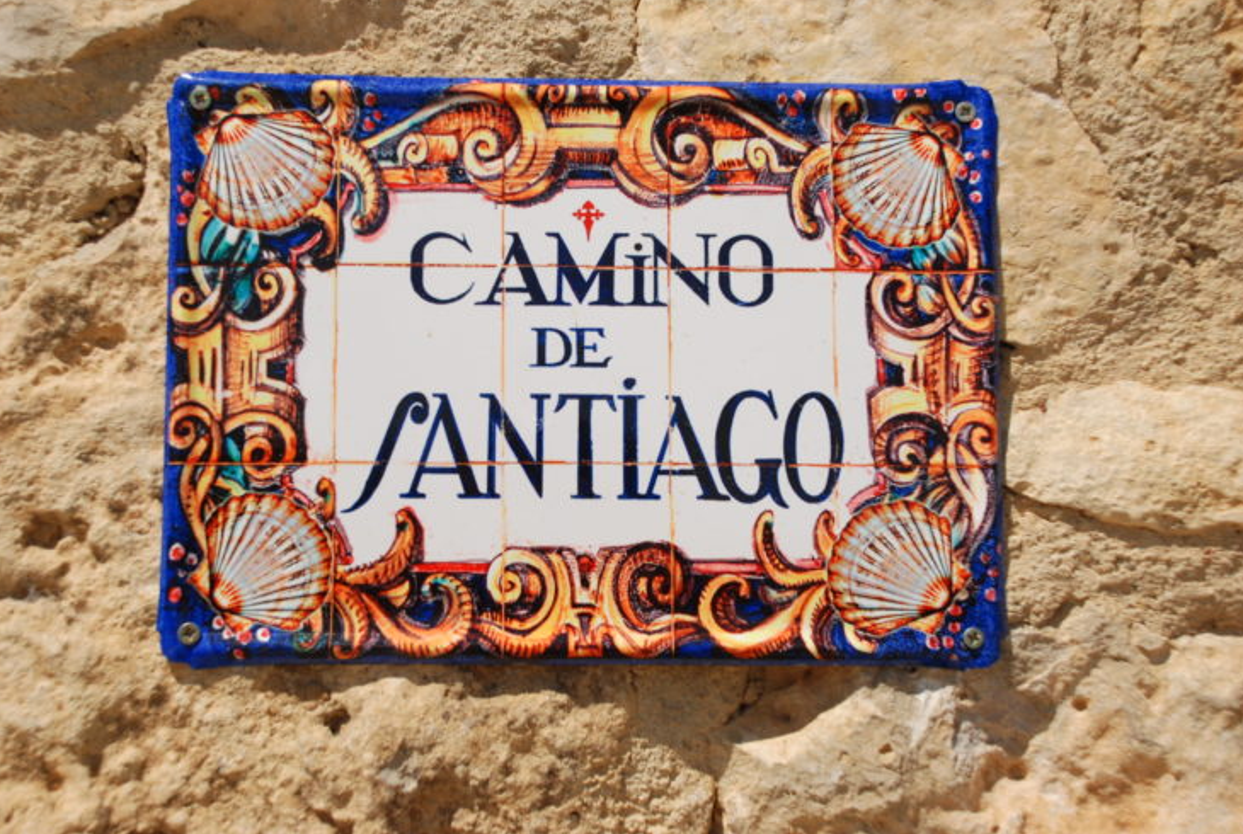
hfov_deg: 33.3
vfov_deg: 22.7
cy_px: 403
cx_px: 599
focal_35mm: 60
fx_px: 2076
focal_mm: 38
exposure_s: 1/2500
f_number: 6.3
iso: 400
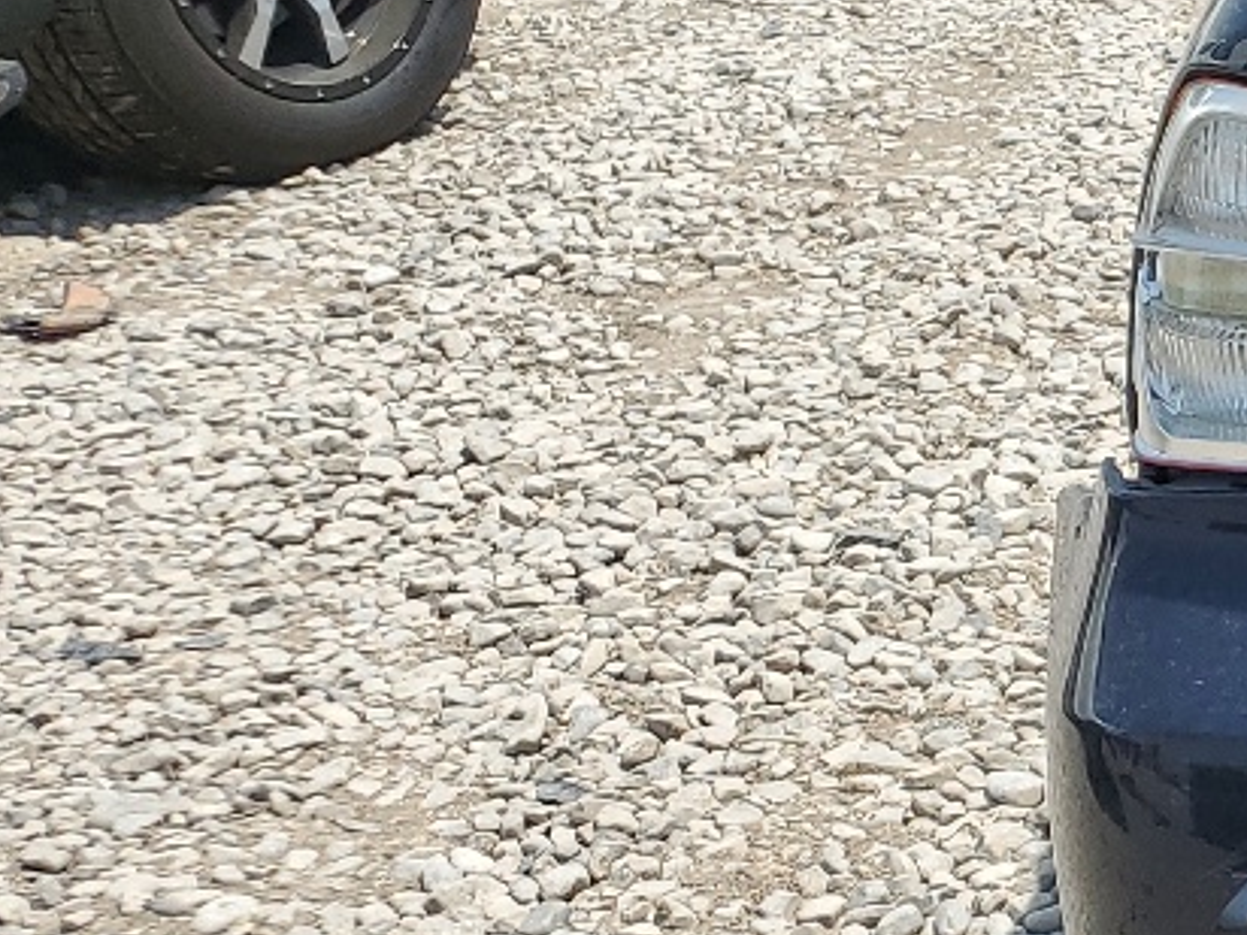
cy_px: 363
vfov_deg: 14.6
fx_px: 3638
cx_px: 2409
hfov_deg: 15.8
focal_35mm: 101
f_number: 1.5
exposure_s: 1/3333
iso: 50
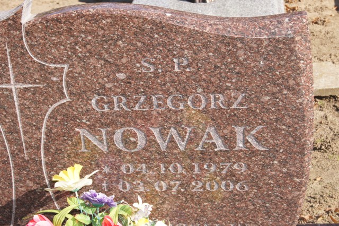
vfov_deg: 20.1
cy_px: 113
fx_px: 635
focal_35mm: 68
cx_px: 170
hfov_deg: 29.9
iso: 200
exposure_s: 1/160
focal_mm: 45
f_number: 13
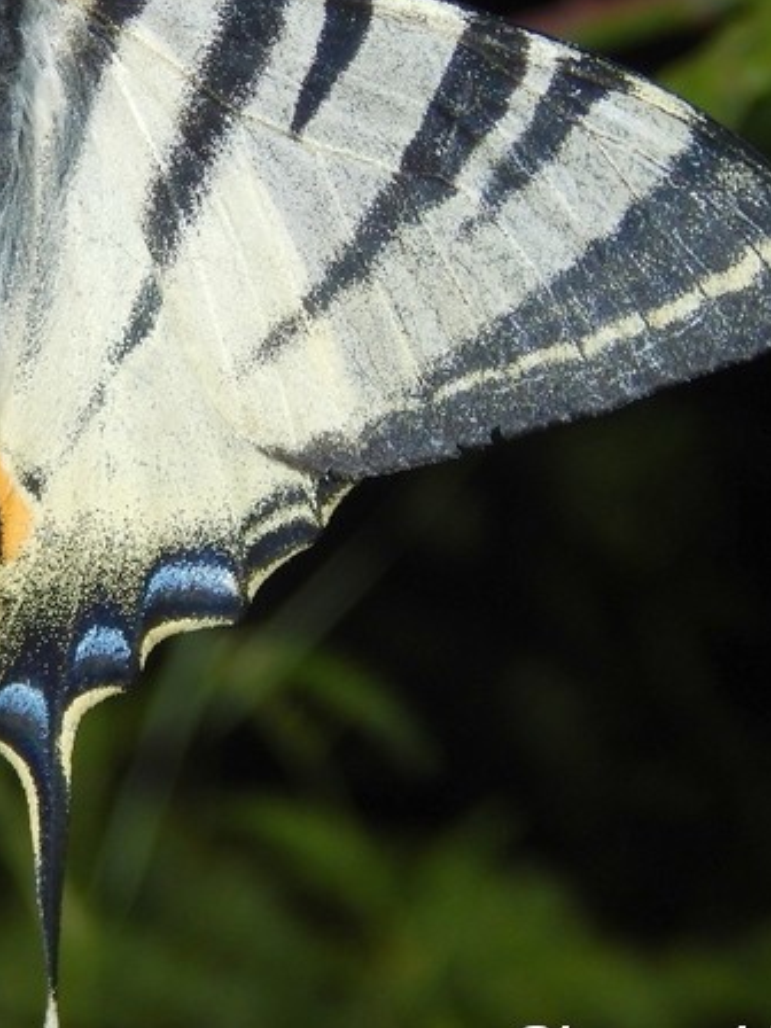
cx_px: 50
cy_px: 402
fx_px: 4989
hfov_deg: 8.8
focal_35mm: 168
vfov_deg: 11.8
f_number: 8.8
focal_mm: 16.6
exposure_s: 1/800
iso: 125
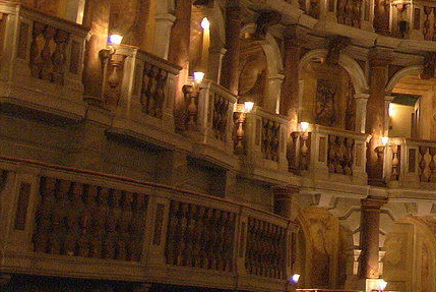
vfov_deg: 13.6
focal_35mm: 96
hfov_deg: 19.6
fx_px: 1162
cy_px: -113
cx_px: 562
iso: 400
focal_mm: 17
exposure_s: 1/30
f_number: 2.8
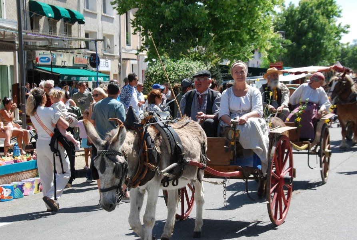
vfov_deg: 16.6
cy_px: 120
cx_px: 178
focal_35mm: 82
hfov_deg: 24.6
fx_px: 820
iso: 400
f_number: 10
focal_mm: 55
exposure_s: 1/400
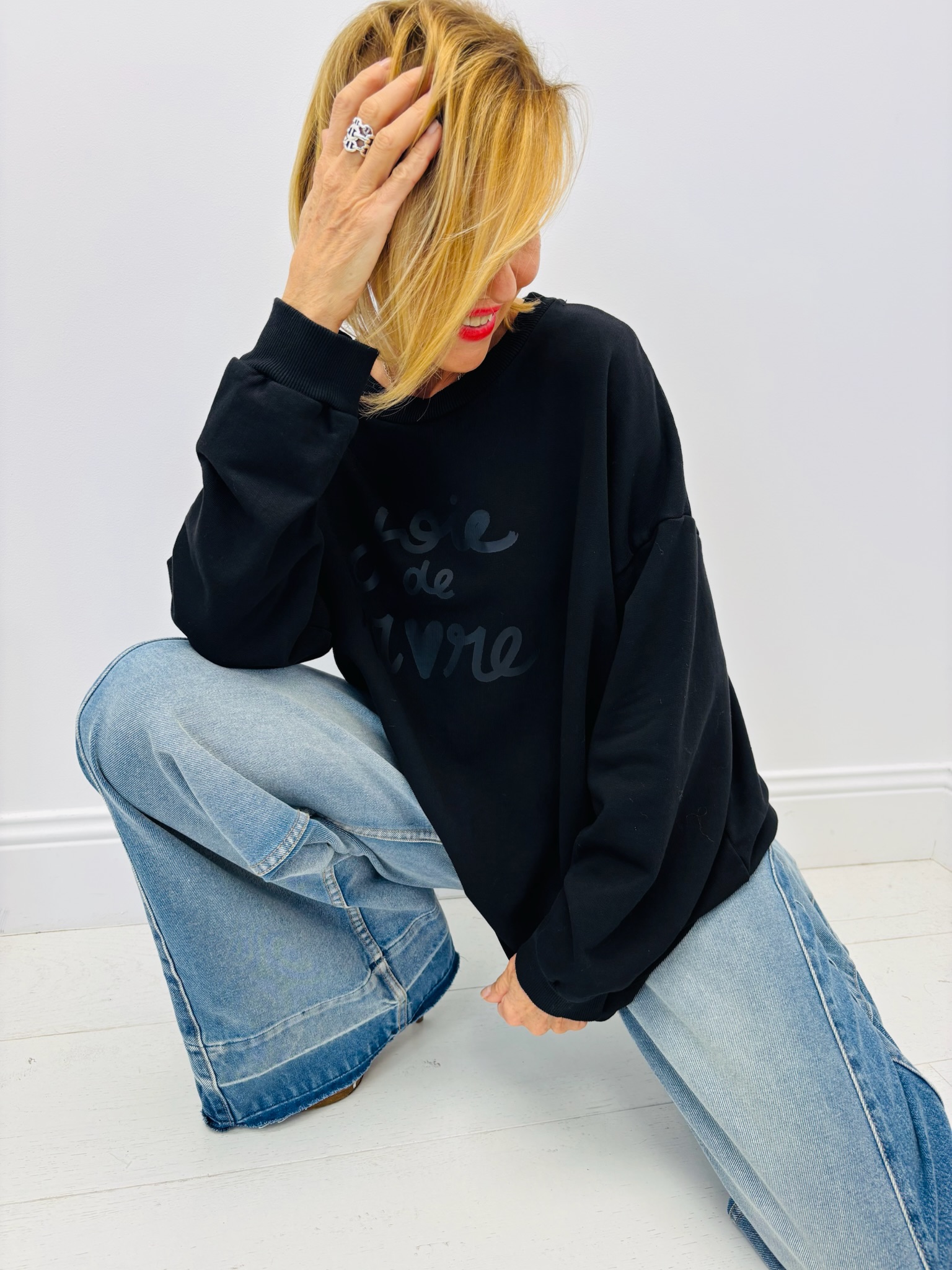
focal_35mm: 26
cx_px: 476
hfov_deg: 53.1
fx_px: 953
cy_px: 635
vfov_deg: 67.3
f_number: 1.6
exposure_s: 1/100
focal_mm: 5.96
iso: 40
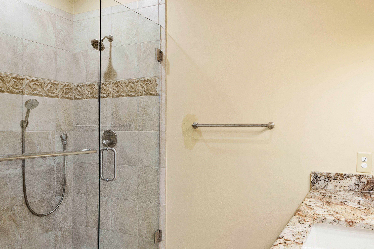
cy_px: 126
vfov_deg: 46.4
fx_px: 291
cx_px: 220
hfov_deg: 65.0
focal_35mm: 28
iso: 100
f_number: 8
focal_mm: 10
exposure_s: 1/2
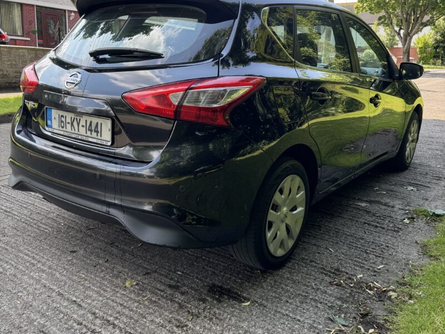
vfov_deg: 56.8
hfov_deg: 71.6
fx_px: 309
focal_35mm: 24
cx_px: 222
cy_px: 167
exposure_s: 1/419
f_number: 1.78
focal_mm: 6.76
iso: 80
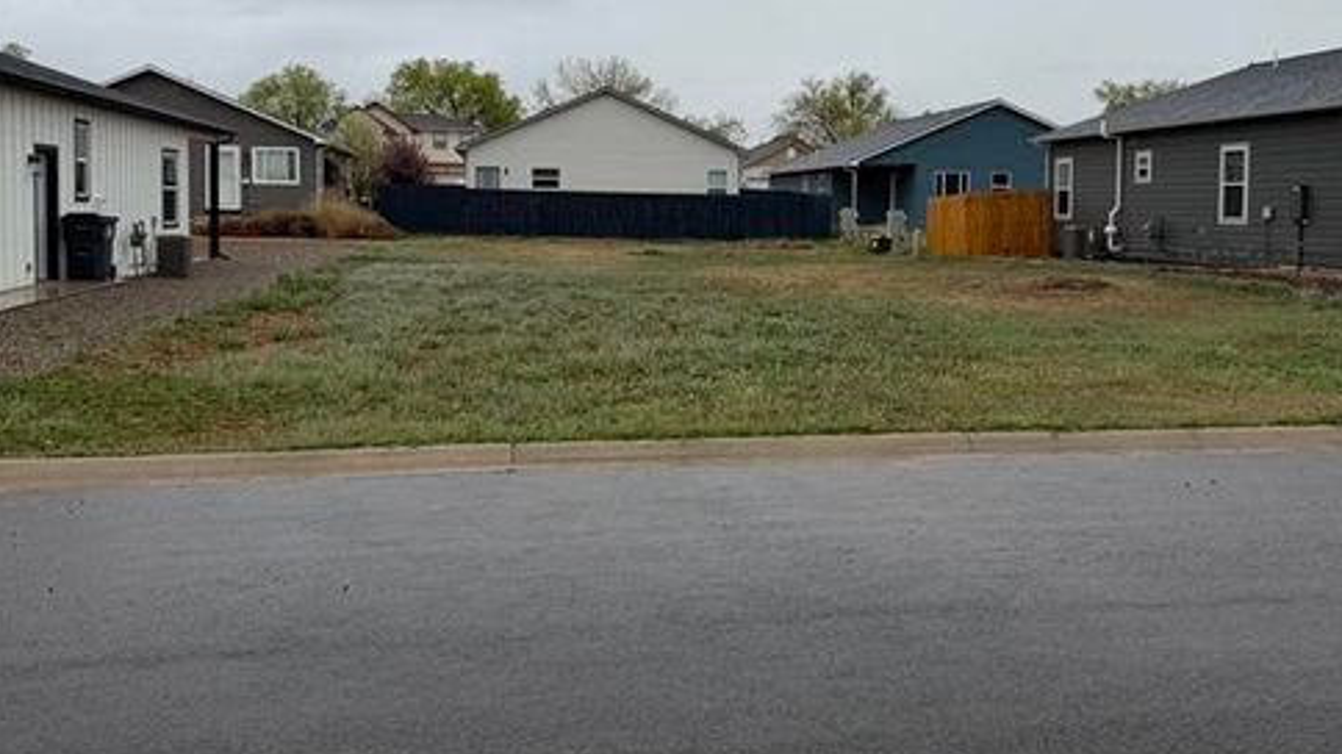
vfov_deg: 32.5
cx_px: 688
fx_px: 1281
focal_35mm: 36
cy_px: 248
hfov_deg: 55.3
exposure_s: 1/1585
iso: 80
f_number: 1.78
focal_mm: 6.76
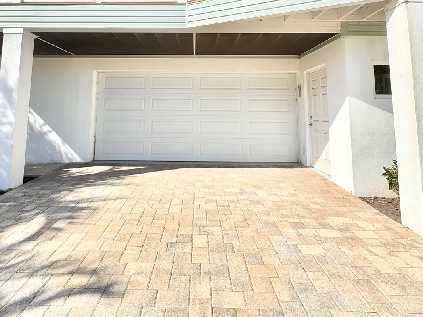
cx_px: 193
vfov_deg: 60.3
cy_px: 83
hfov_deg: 78.8
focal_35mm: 21
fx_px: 257
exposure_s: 1/3247
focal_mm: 2.22
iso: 50
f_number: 2.2
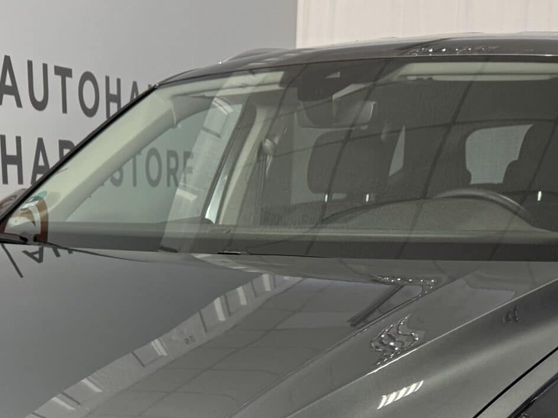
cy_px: 508
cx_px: 213
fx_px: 1048
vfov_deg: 21.0
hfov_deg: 29.7
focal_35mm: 65
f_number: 1.78
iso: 160
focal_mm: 6.76
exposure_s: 1/50
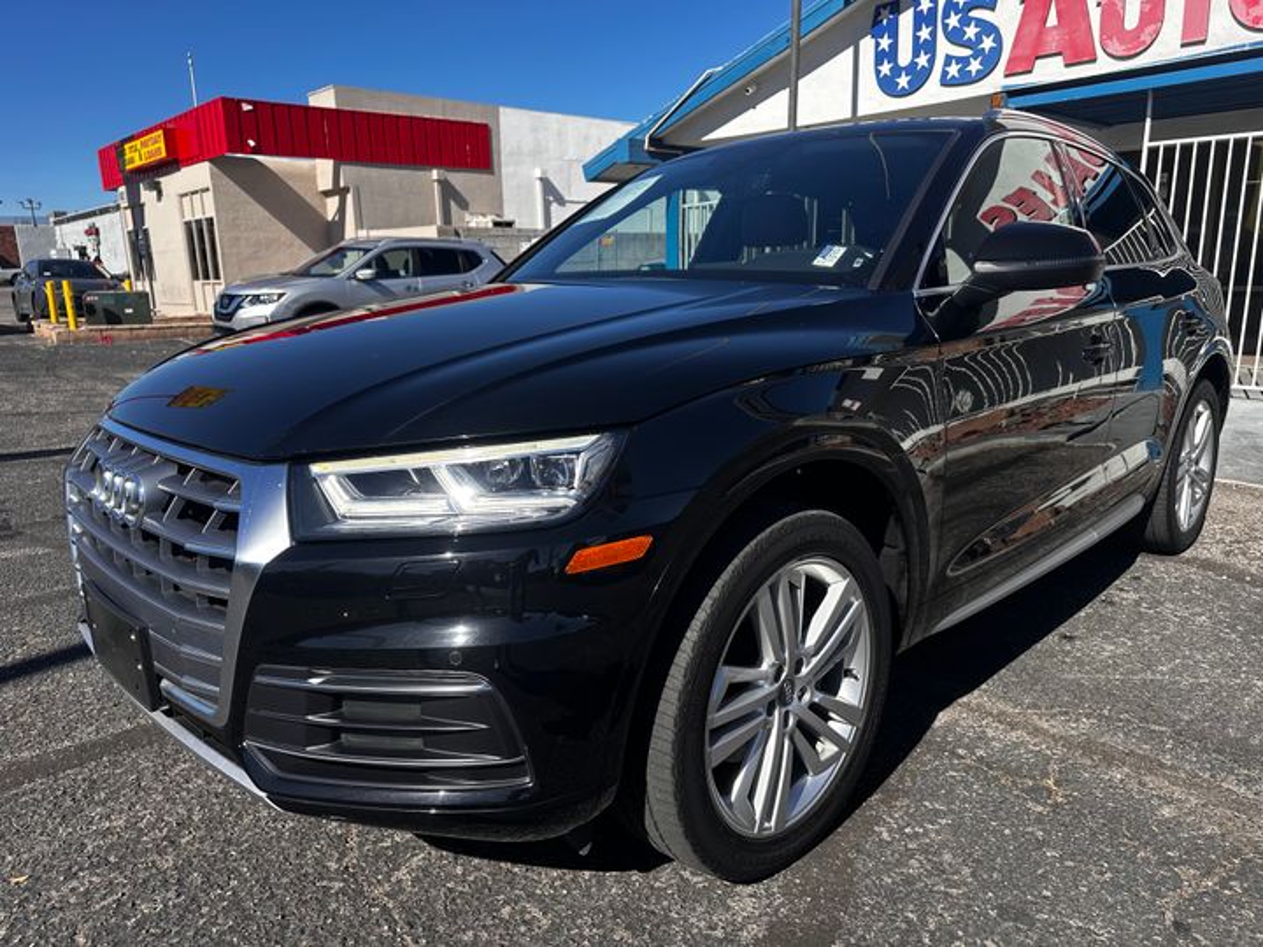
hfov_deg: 71.6
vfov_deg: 56.8
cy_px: 474
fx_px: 876
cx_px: 632
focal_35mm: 24
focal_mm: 6.86
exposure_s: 1/2591
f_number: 1.78
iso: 80
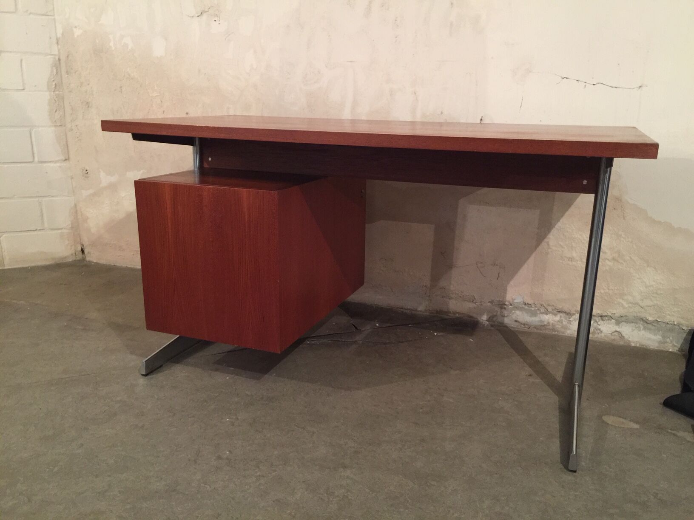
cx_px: 347
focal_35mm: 29
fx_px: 581
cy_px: 260
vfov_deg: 48.2
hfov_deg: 61.7
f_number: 2.2
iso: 125
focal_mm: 4.15
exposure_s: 1/8
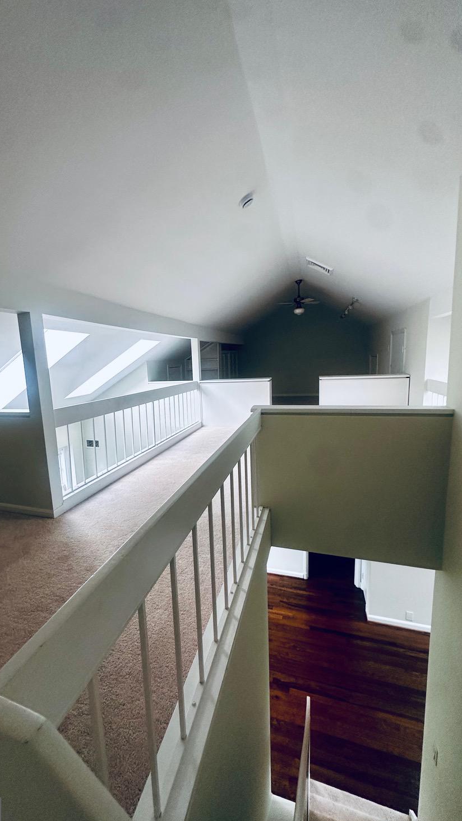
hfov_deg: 66.4
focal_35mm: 16
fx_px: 348
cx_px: 184
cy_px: 413
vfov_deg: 99.4
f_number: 2.2
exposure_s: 1/99
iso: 125
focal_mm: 2.22
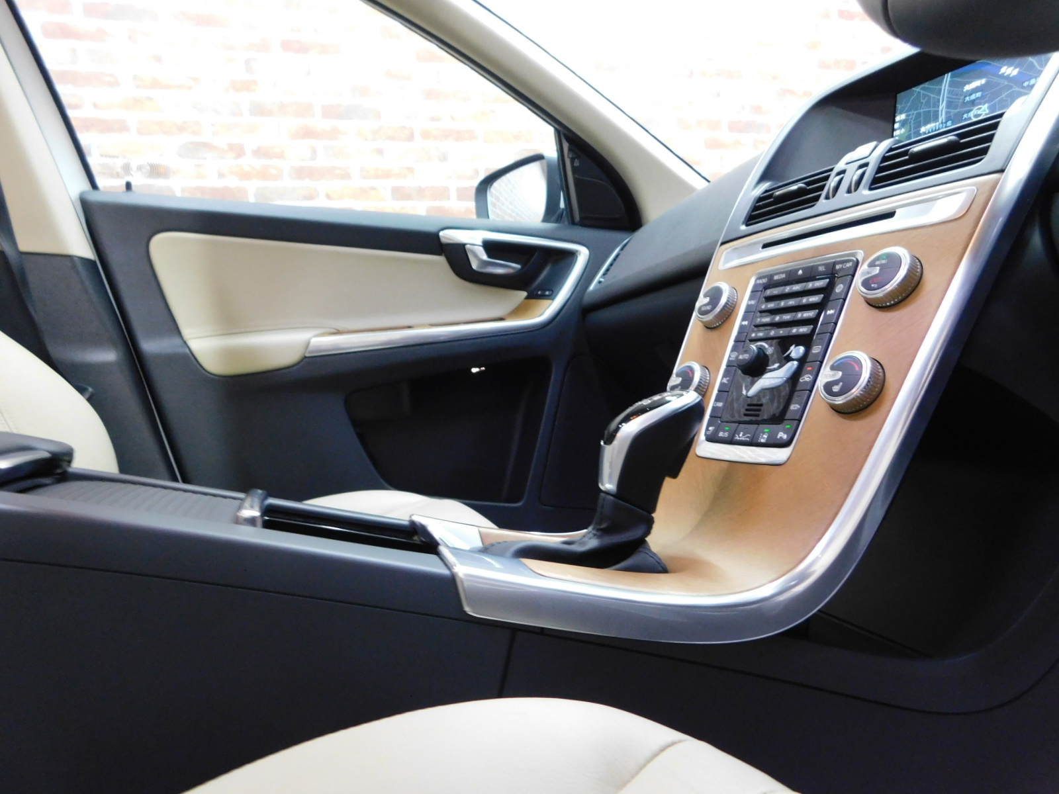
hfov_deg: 73.9
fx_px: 704
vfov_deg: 58.9
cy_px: 397
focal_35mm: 23
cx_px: 530
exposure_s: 1/13
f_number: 3
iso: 400
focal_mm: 4
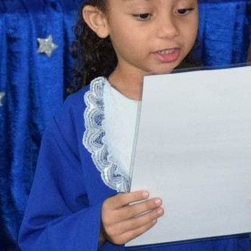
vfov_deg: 7.3
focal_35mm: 239
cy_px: -30
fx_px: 1961
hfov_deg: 7.3
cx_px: 274
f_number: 4
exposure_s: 1/60
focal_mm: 34
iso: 1600
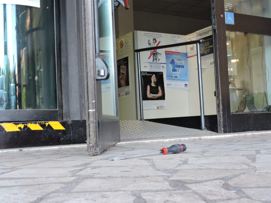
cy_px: 102
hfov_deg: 38.2
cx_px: 136
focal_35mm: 50
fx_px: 391
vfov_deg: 29.1
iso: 280
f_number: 4
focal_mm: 9
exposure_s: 1/30
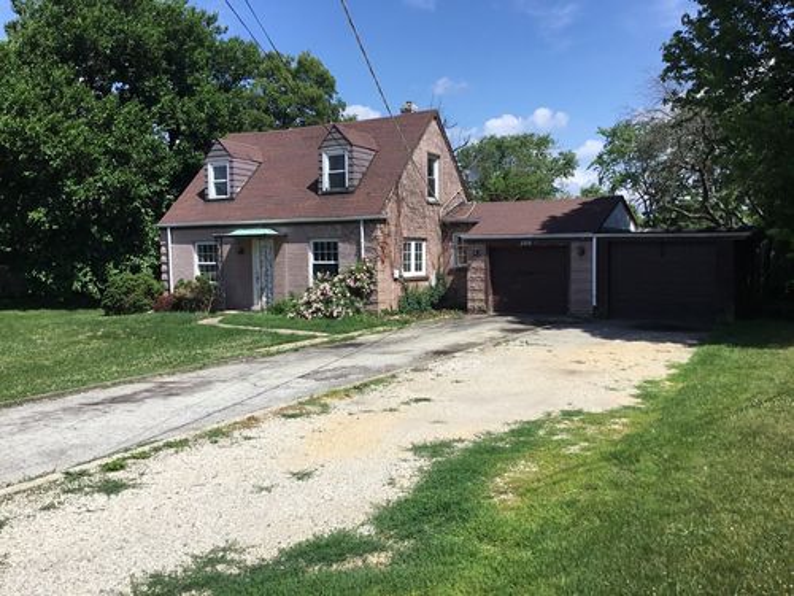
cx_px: 397
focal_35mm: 31
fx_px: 711
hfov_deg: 58.4
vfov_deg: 45.4
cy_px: 298
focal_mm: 3.3
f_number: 2.4
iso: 25
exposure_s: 1/1631
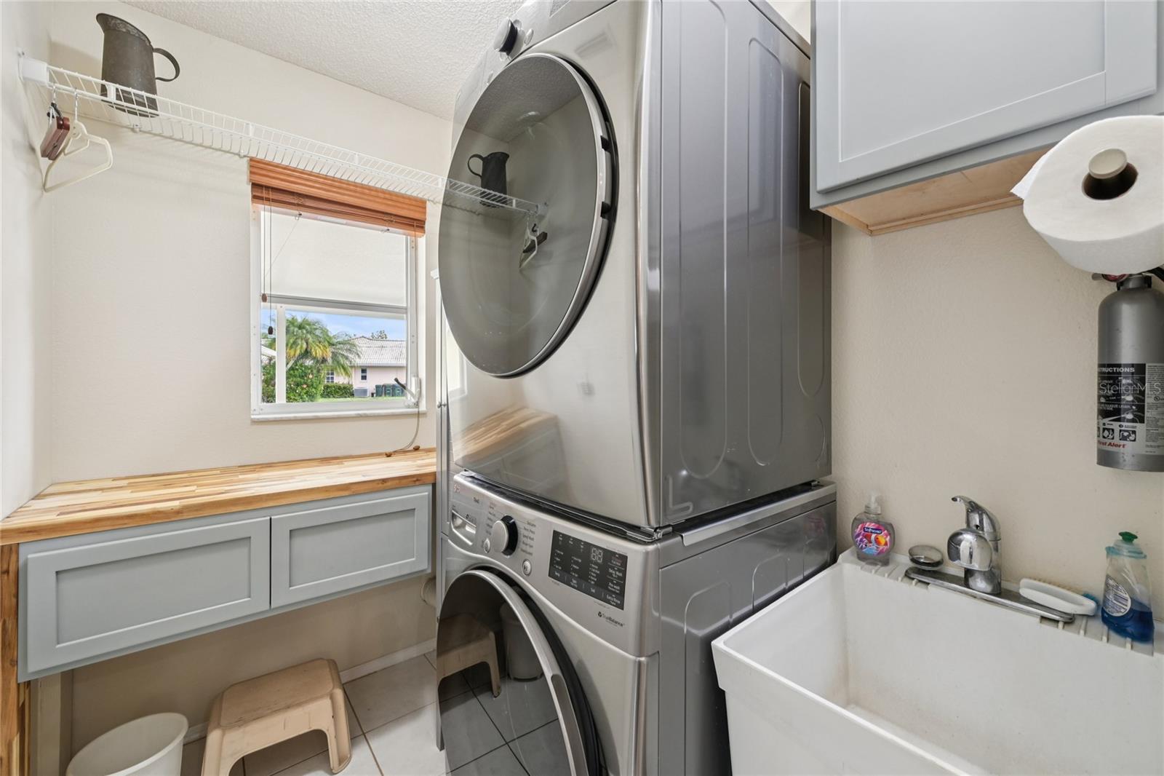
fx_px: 453
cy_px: 388
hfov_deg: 104.3
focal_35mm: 14
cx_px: 582
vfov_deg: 81.2
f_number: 8
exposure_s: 1/30
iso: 400
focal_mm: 14
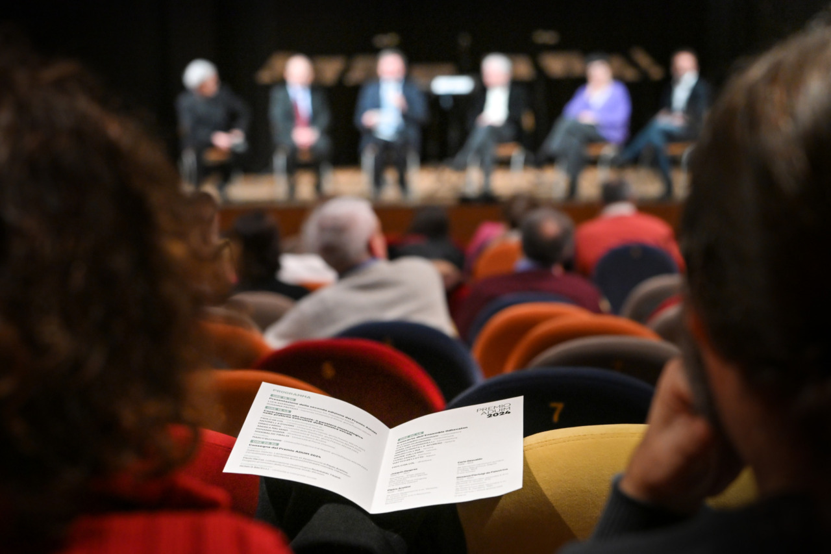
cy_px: 277
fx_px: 1616
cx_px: 416
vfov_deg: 19.5
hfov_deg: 28.8
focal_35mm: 70
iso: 4000
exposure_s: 1/200
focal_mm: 70
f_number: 4.5
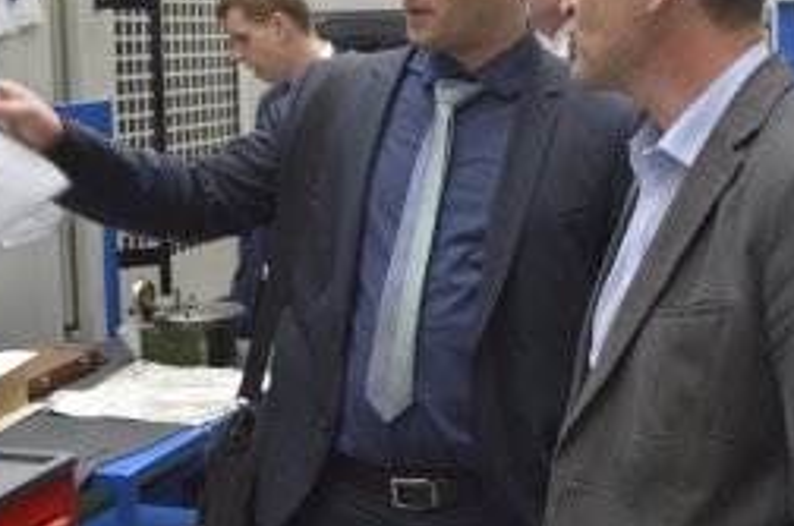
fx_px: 1365
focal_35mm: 62
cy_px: 145
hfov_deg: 32.3
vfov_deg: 21.7
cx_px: 482
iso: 250
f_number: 5.6
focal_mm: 26
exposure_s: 1/60
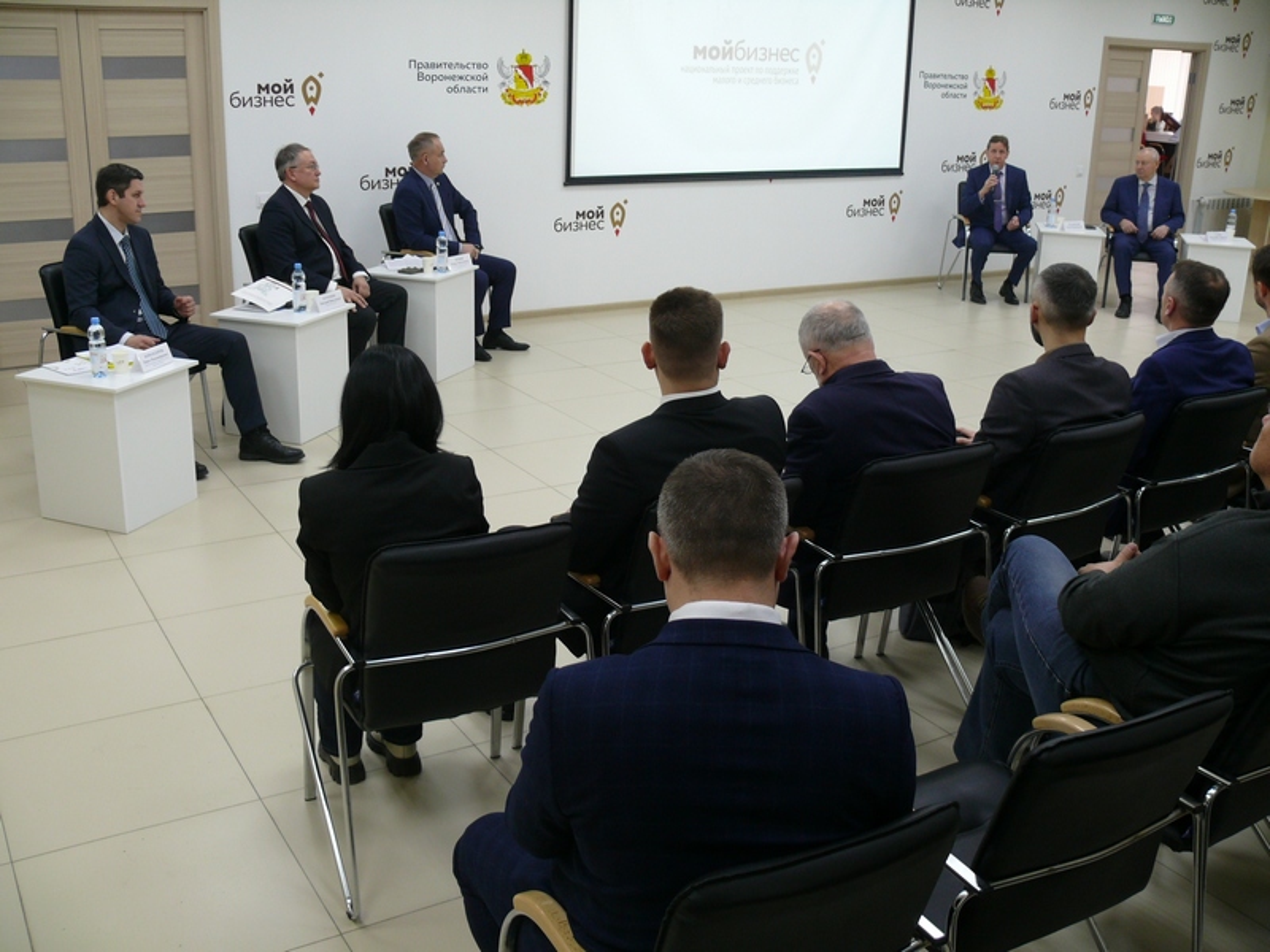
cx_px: 635
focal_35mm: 35
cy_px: 476
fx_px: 1284
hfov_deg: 52.6
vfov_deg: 40.7
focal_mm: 7.4
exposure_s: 1/40
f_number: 2.8
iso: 100
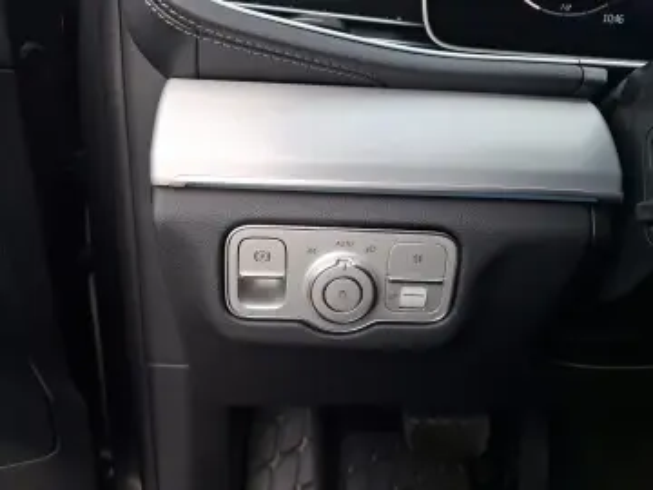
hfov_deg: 73.9
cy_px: 245
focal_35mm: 23
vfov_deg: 58.9
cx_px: 326
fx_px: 434
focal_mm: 5.54
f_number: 1.8
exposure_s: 1/266
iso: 50
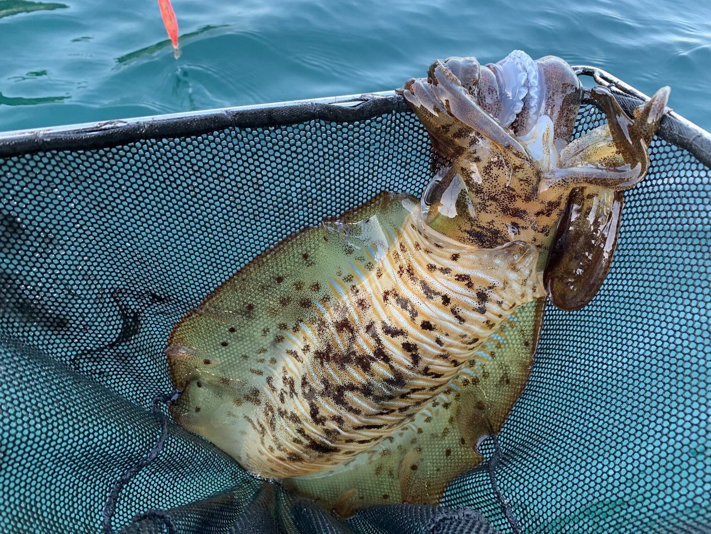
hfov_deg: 67.3
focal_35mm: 26
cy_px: 267
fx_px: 534
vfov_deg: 53.1
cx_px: 356
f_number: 1.8
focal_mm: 4.25
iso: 125
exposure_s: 1/60
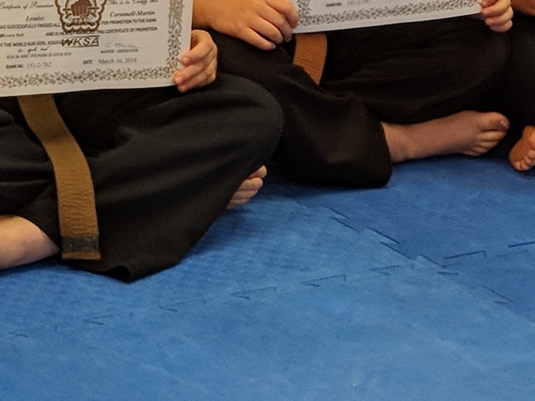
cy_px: -391
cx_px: -330
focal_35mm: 160
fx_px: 2473
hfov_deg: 11.7
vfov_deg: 8.8
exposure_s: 1/100
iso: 52
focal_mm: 4.44
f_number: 1.8
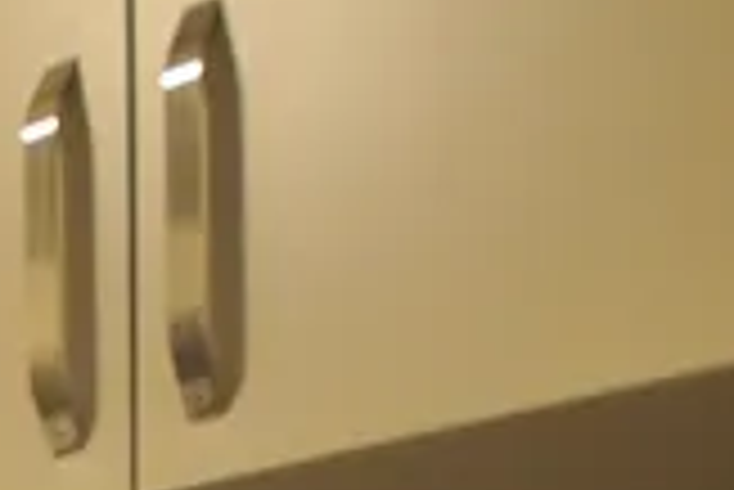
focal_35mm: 78
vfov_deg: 14.1
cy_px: 1038
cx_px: -734
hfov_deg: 17.9
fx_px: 1592
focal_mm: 10
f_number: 4
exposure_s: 1/20
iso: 200
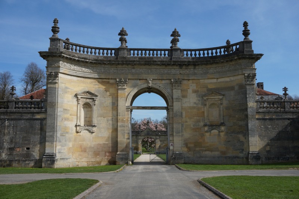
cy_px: 100
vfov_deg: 35.4
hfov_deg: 51.3
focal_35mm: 38
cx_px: 150
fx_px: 311
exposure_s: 1/800
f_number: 8
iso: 200
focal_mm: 25
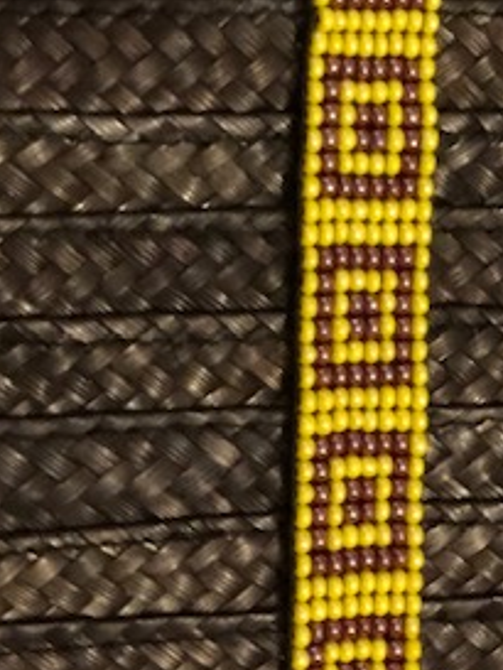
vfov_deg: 15.9
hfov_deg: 12.1
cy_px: 34
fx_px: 2362
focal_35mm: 122
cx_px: 371
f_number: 2.4
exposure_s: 1/8
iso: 250
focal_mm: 6
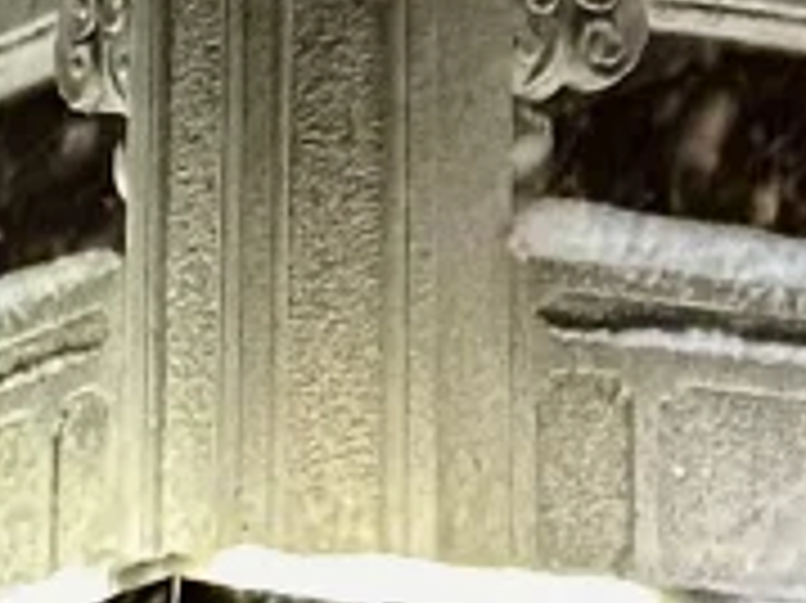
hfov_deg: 5.1
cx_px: 621
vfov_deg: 3.5
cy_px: -2511
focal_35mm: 386
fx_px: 8982
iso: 320
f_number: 1.78
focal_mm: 6.86
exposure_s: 1/33
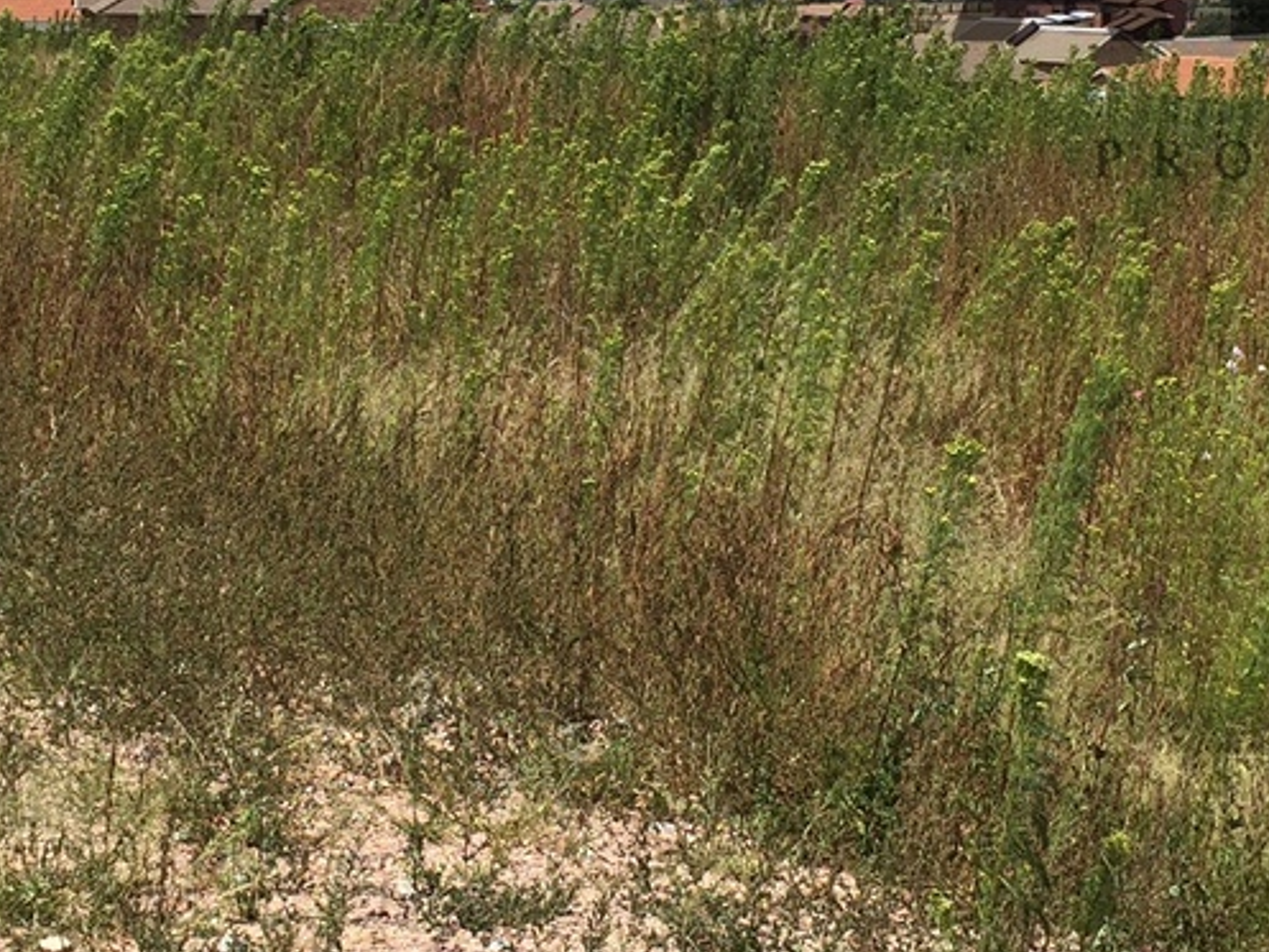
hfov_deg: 27.8
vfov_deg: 21.0
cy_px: 396
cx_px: 600
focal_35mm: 70
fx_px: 2567
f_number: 2.2
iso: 32
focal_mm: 4.15
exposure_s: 1/2198
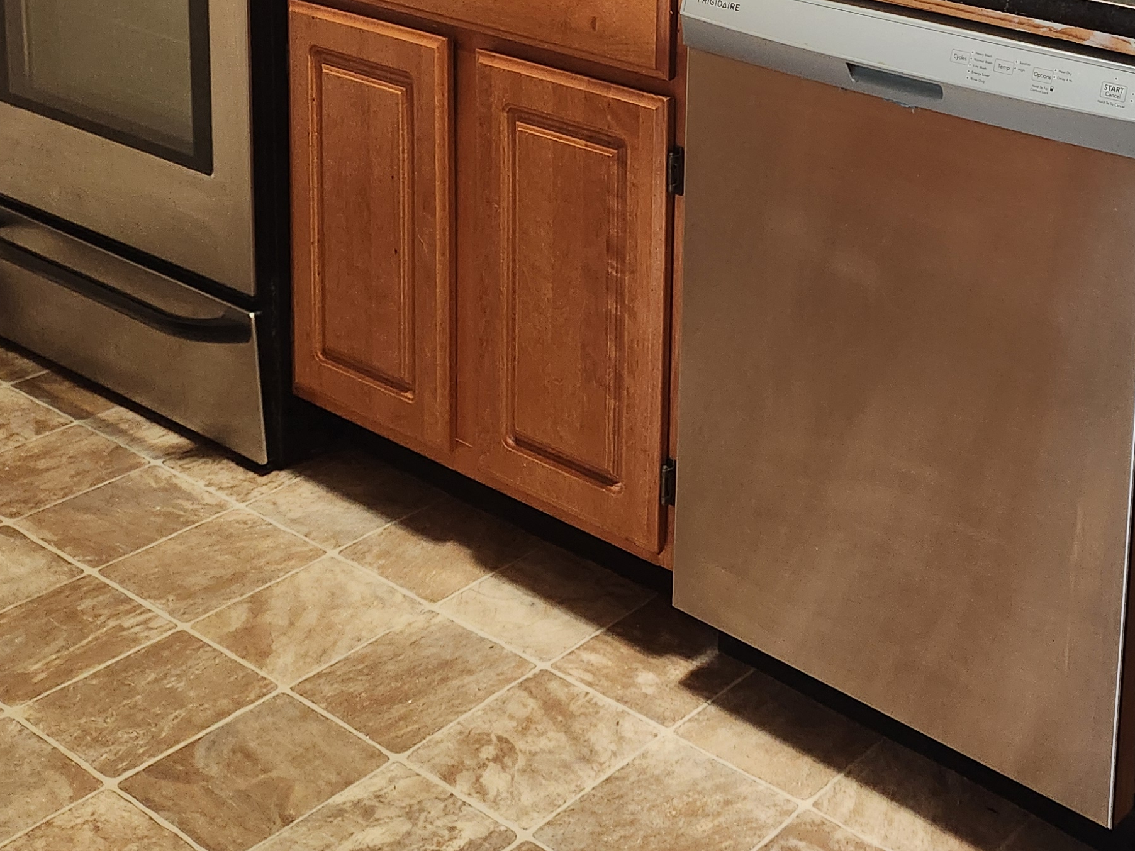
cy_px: -87
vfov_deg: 26.3
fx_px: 1672
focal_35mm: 51
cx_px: 1048
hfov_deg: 35.1
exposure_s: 1/120
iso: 500
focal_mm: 5.4
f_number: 1.8
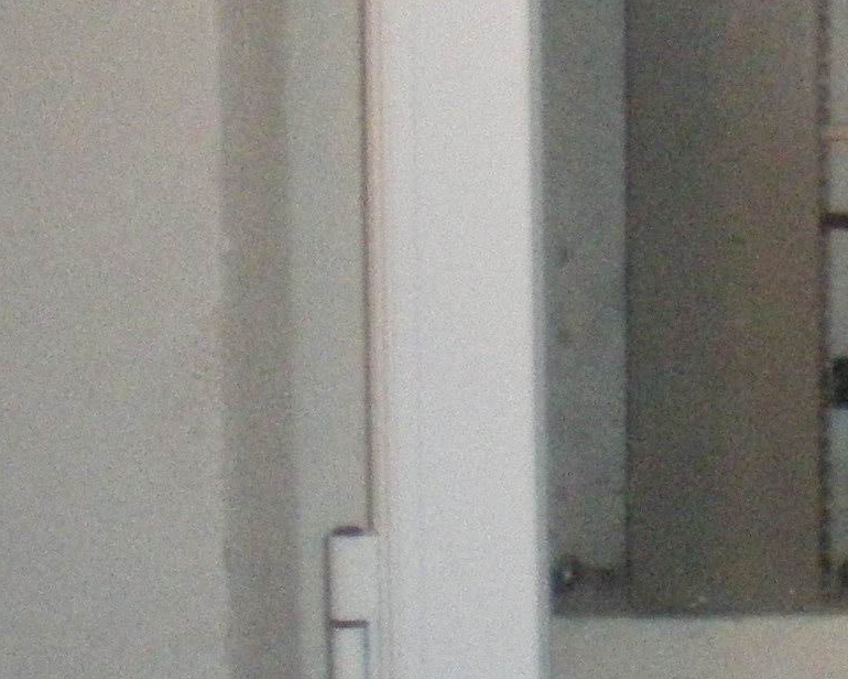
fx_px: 3740
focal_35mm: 149
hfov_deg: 12.3
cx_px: 1272
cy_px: -333
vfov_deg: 10.0
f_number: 3.1
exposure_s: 1/50
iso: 800
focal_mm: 6.3
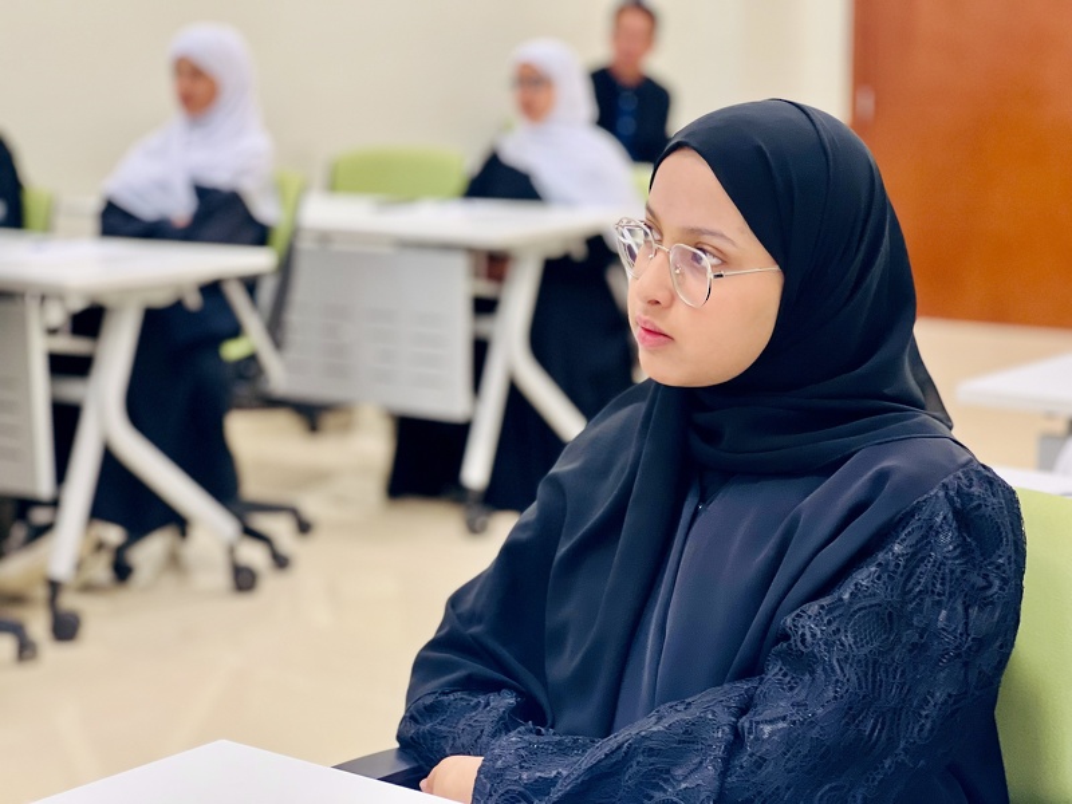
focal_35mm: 77
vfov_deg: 19.1
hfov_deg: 25.3
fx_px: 2385
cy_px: 402
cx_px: 536
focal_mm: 9
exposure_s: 1/33
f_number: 2.8
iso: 200
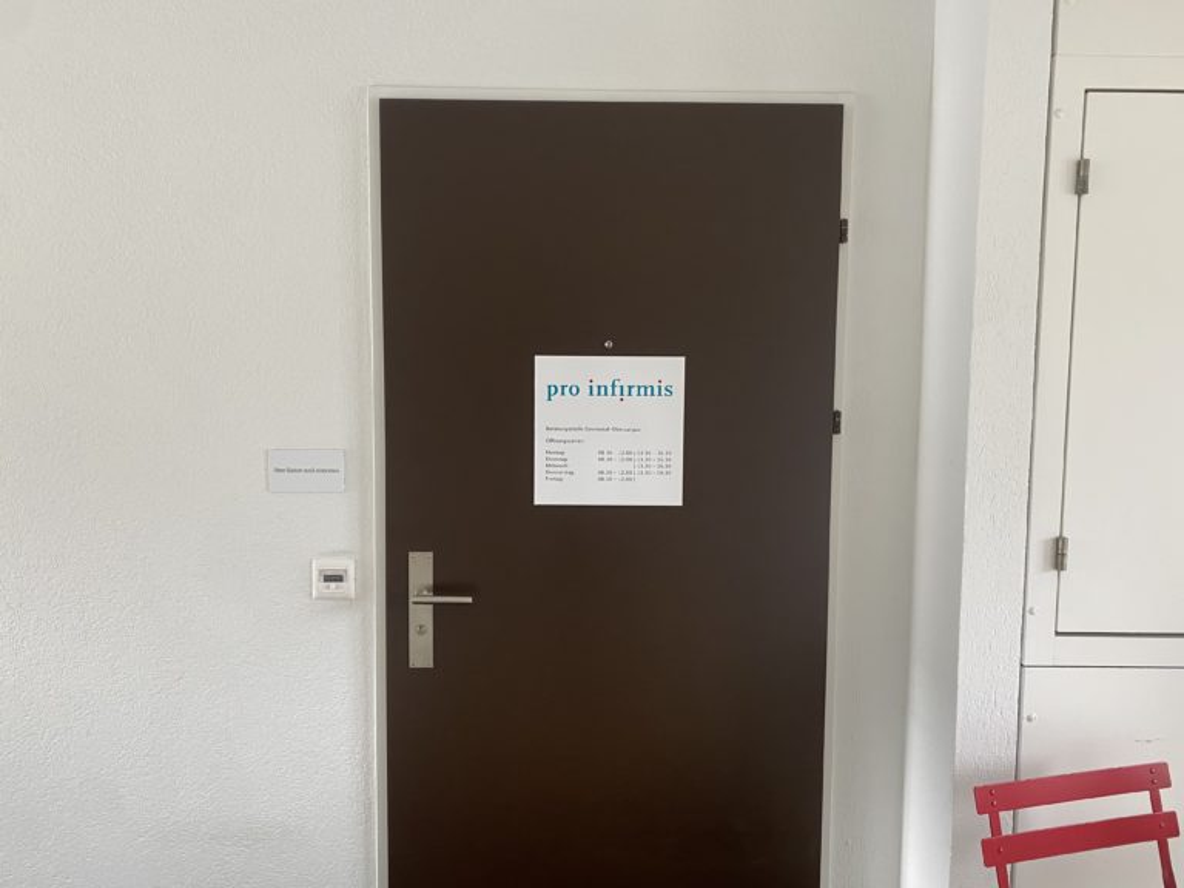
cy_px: 444
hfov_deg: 67.3
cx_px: 592
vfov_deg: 53.1
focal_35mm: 26
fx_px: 889
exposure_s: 1/85
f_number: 1.8
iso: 125
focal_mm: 4.25
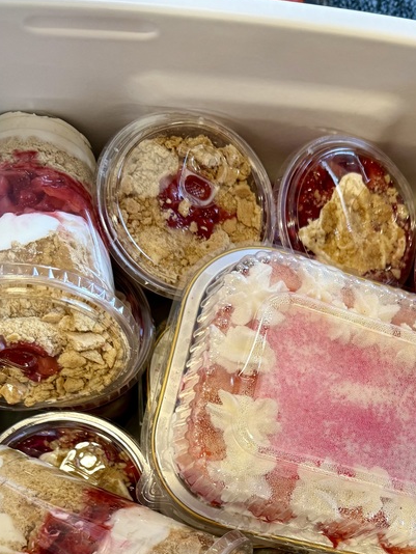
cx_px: 348
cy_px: 500
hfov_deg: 30.6
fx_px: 736
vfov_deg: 38.4
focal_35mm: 46
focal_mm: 6.76
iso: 200
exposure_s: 1/87
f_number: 1.78
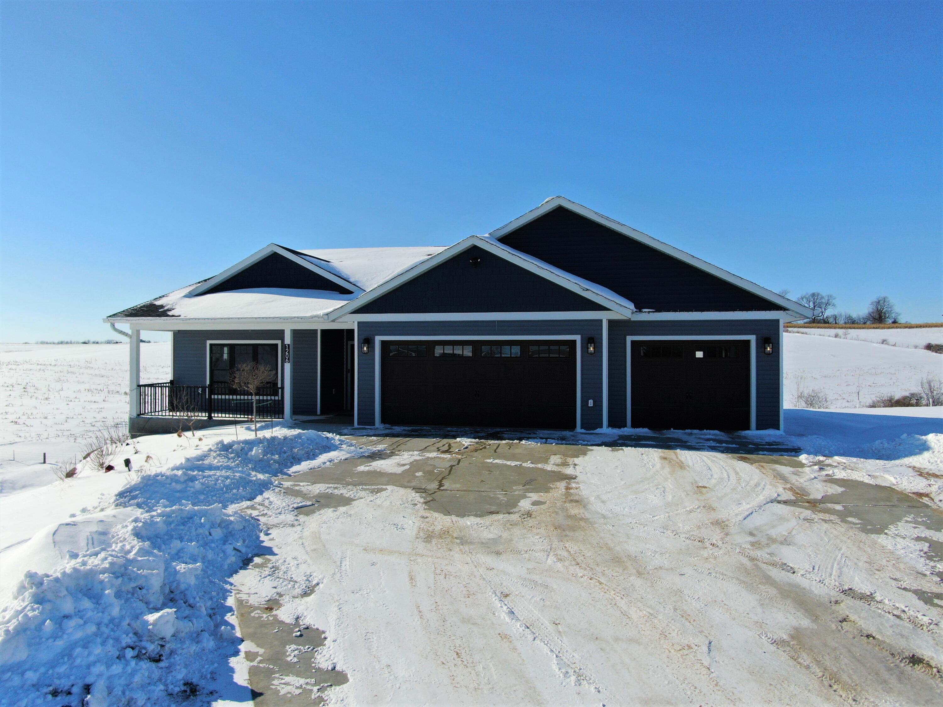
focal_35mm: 24
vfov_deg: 56.8
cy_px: 354
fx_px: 654
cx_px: 472
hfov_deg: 71.6
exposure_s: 1/2500
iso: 100
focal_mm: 4.39
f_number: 2.8
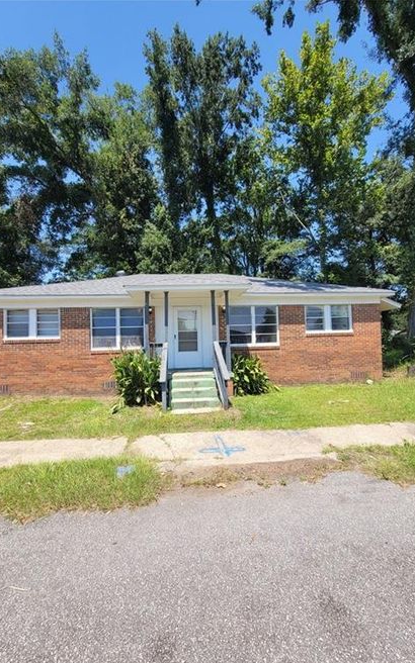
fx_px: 253
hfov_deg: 78.6
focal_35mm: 14
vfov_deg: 105.3
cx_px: 197
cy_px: 336
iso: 64
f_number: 2.2
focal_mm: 2.2
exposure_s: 1/1120
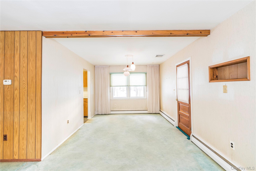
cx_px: 128
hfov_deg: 96.7
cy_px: 86
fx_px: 114
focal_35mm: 16
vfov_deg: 73.7
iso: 400
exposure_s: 1/3
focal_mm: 16
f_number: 9
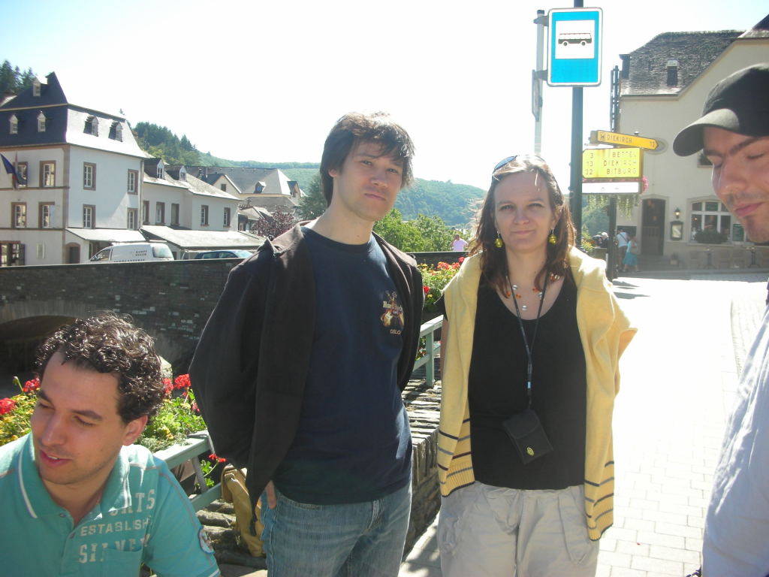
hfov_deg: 52.6
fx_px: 778
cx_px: 384
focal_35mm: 35
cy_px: 288
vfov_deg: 40.7
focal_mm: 5.8
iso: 50
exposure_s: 1/229
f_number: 3
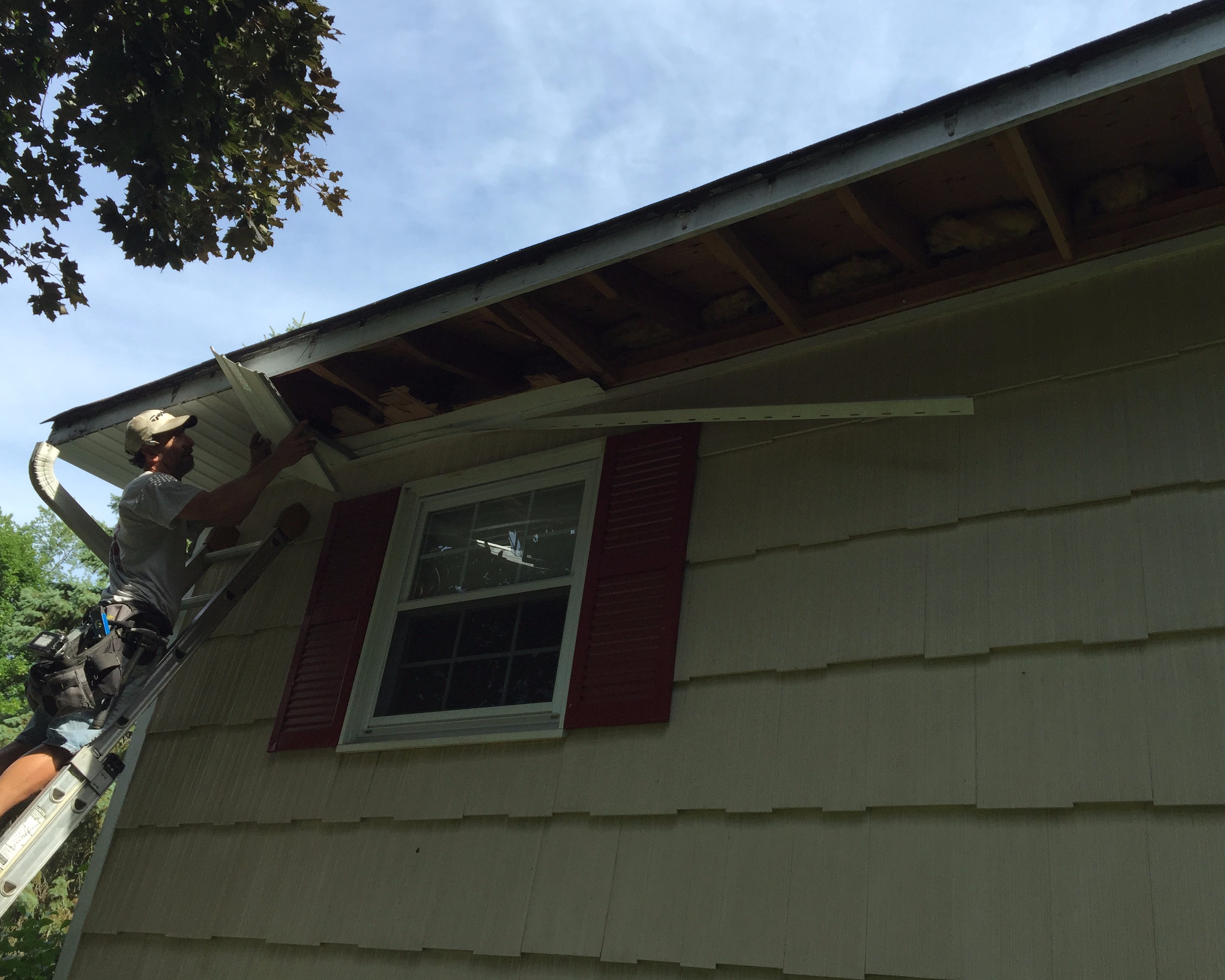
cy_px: 481
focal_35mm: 31
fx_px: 1124
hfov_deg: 57.2
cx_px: 622
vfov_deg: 47.1
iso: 32
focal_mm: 4.15
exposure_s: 1/920
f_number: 2.2
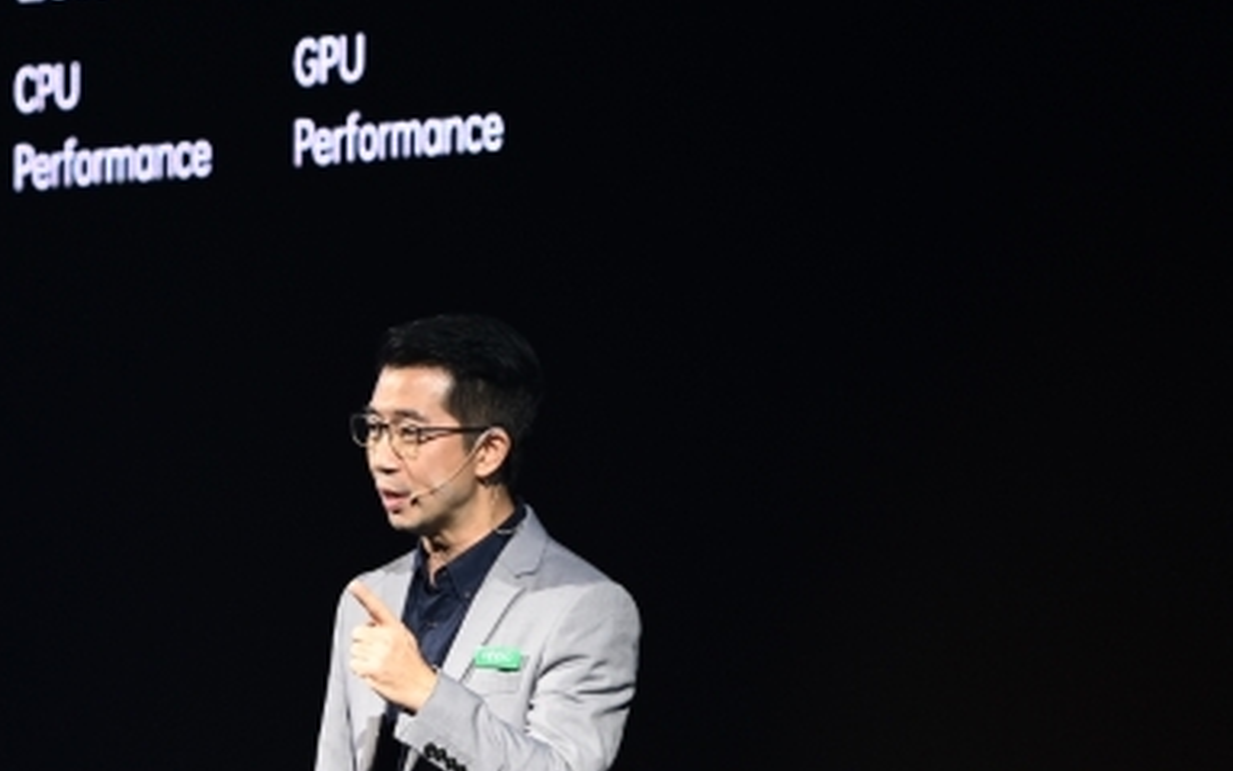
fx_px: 10518
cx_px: 430
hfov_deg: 6.7
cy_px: 170
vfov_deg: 4.2
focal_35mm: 313
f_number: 3.2
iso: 800
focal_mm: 125
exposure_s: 1/250
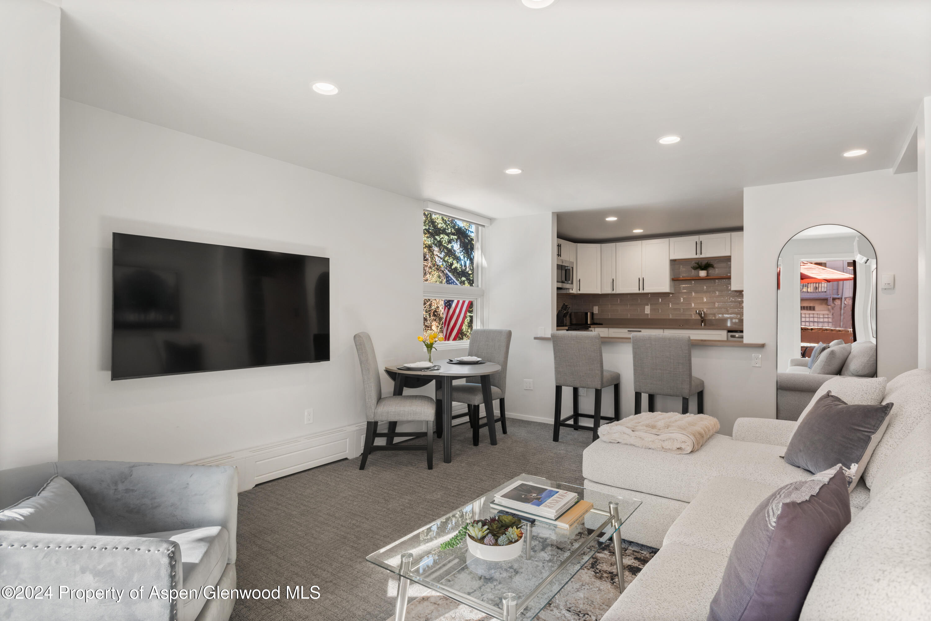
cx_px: 466
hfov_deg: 86.9
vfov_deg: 64.6
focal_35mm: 19
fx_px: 491
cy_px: 310
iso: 160
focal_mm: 19
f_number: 7.1
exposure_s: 1/2.5
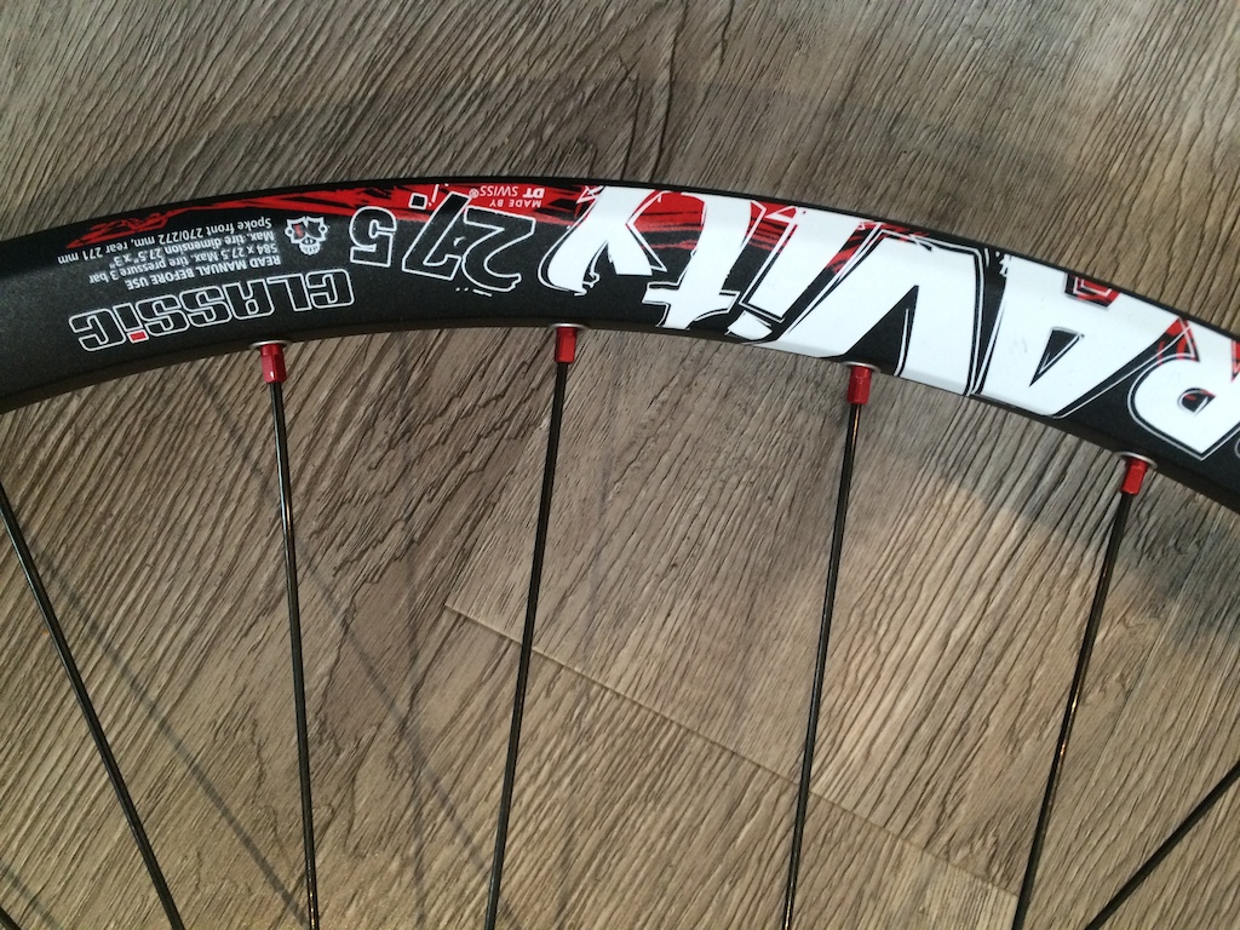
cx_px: 620
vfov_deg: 48.2
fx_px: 1039
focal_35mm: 29
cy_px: 465
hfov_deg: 61.7
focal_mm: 4.15
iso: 160
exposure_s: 1/30
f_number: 2.2
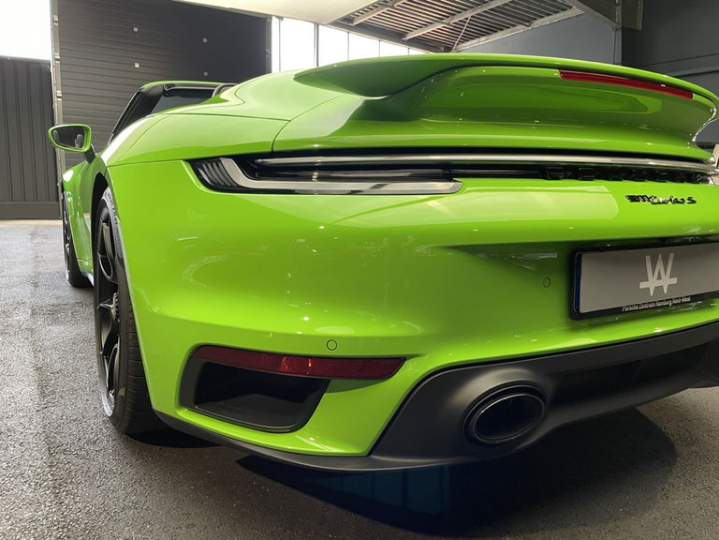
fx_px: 540
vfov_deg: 53.1
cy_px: 270
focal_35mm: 26
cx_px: 360
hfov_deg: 67.3
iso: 80
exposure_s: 1/50
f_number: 1.6
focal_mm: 4.2
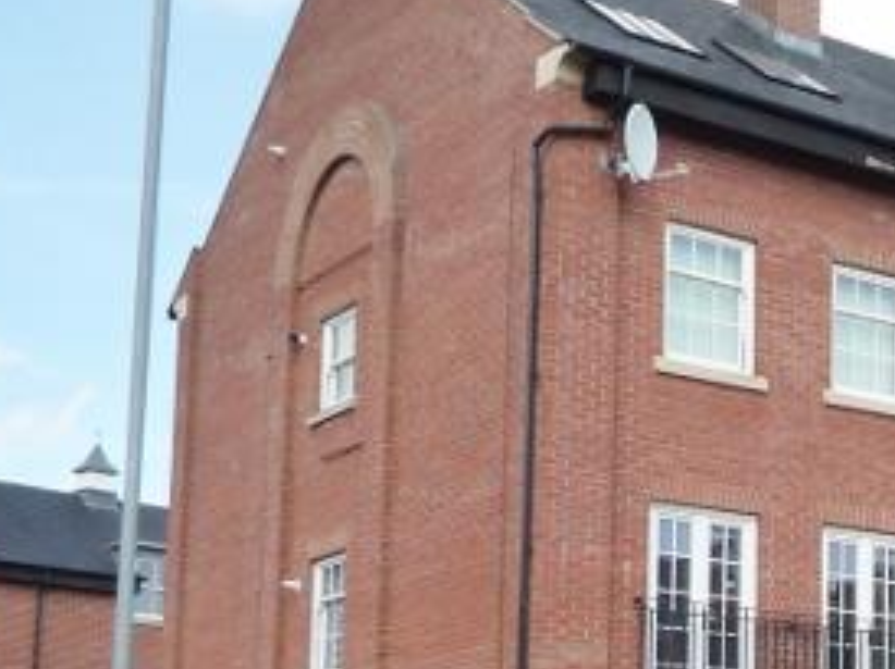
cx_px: 1052
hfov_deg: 24.4
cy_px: 630
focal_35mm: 73
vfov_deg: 19.7
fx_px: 1886
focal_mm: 4.4
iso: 160
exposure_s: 1/640
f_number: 3.2
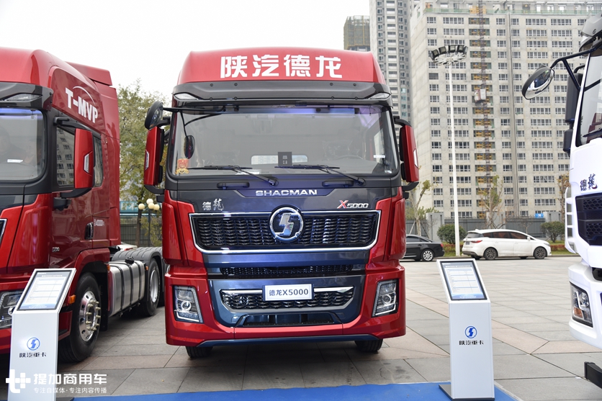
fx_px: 502
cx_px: 301
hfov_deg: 61.9
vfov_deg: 43.6
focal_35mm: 30
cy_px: 200
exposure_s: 1/80
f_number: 4.5
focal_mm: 30
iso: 400
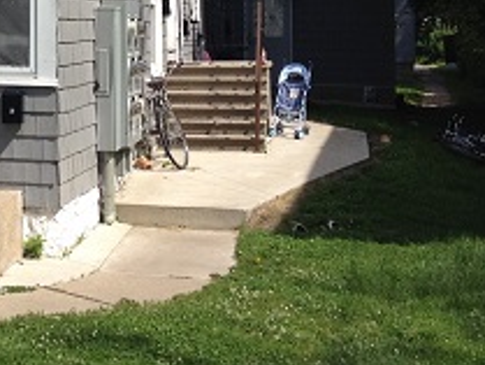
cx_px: -102
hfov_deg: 17.5
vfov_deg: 13.5
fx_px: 1500
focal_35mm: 107
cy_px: -44
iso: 50
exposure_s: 1/1577
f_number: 2.4
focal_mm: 4.28
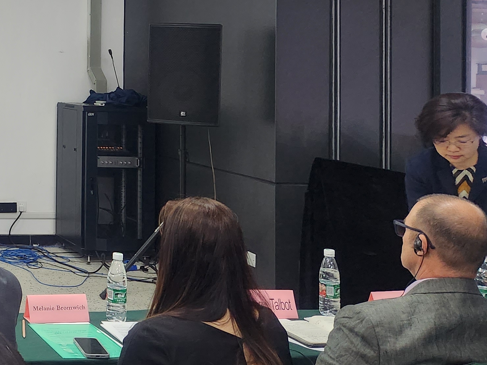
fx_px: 872
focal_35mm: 62
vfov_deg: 23.1
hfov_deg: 26.2
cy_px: 40
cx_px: -157
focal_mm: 5.4
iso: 400
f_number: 1.8
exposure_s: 1/100
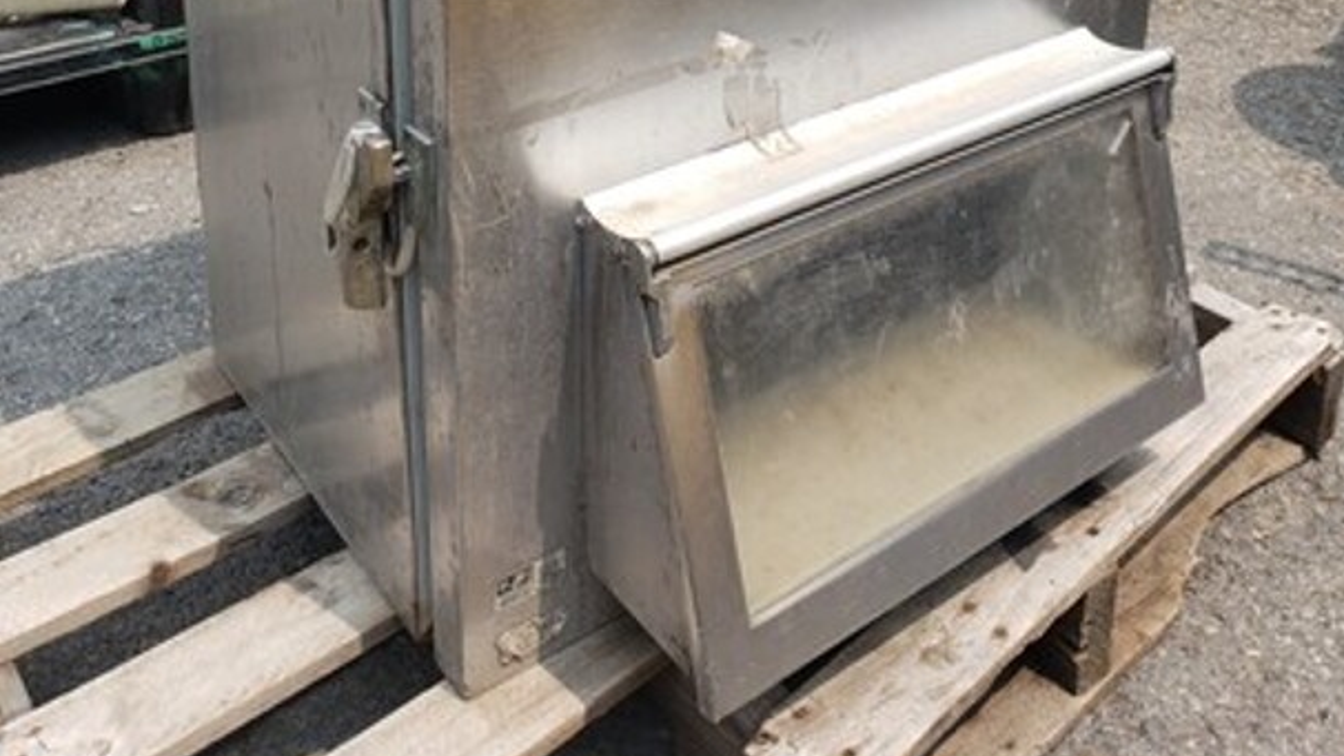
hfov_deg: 52.8
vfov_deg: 27.9
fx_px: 1354
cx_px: 674
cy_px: -119
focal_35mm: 38
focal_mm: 4.3
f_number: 2.4
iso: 50
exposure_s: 1/947
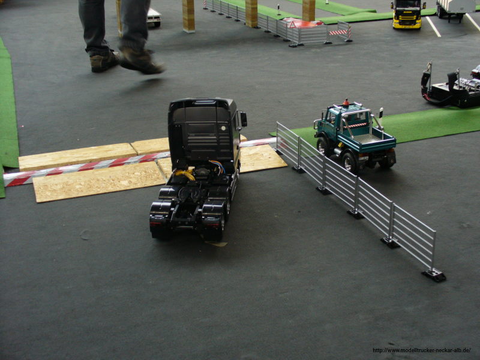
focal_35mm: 48
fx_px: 666
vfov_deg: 30.3
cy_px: 180
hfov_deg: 39.7
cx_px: 240
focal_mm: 7.9
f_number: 3
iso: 160
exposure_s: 1/30
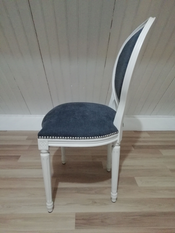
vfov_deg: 67.3
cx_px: 88
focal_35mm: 26
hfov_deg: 53.1
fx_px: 175
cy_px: 116
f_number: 2.2
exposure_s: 1/20
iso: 640
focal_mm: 3.46
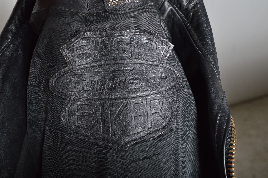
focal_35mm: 52
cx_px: 134
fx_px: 390
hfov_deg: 37.9
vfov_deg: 25.7
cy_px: 89
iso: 400
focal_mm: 35
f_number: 9
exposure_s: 1/200
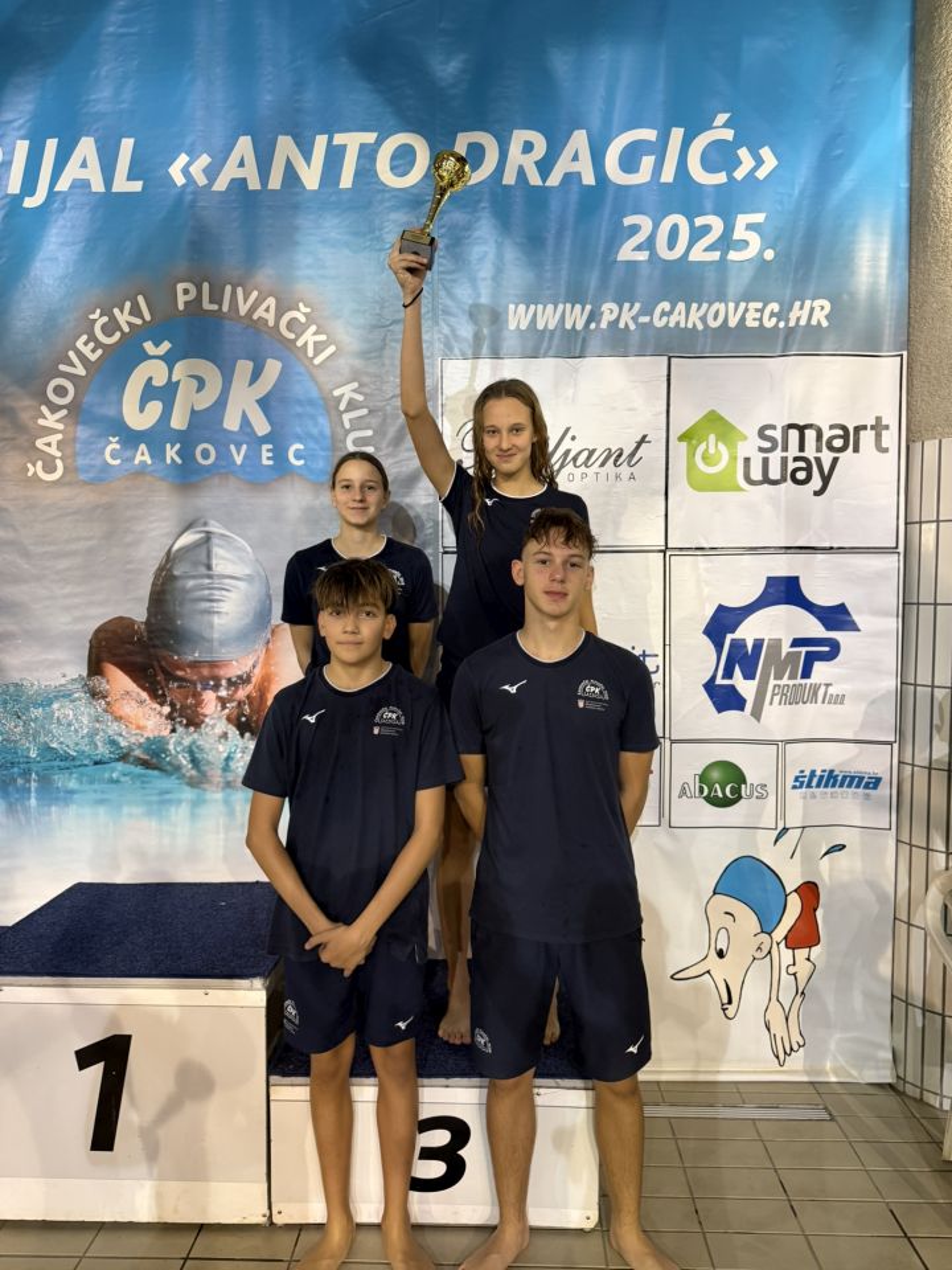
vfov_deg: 71.6
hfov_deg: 56.8
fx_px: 880
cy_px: 635
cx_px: 476
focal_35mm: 24
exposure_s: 1/50
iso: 250
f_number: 1.78
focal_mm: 6.76
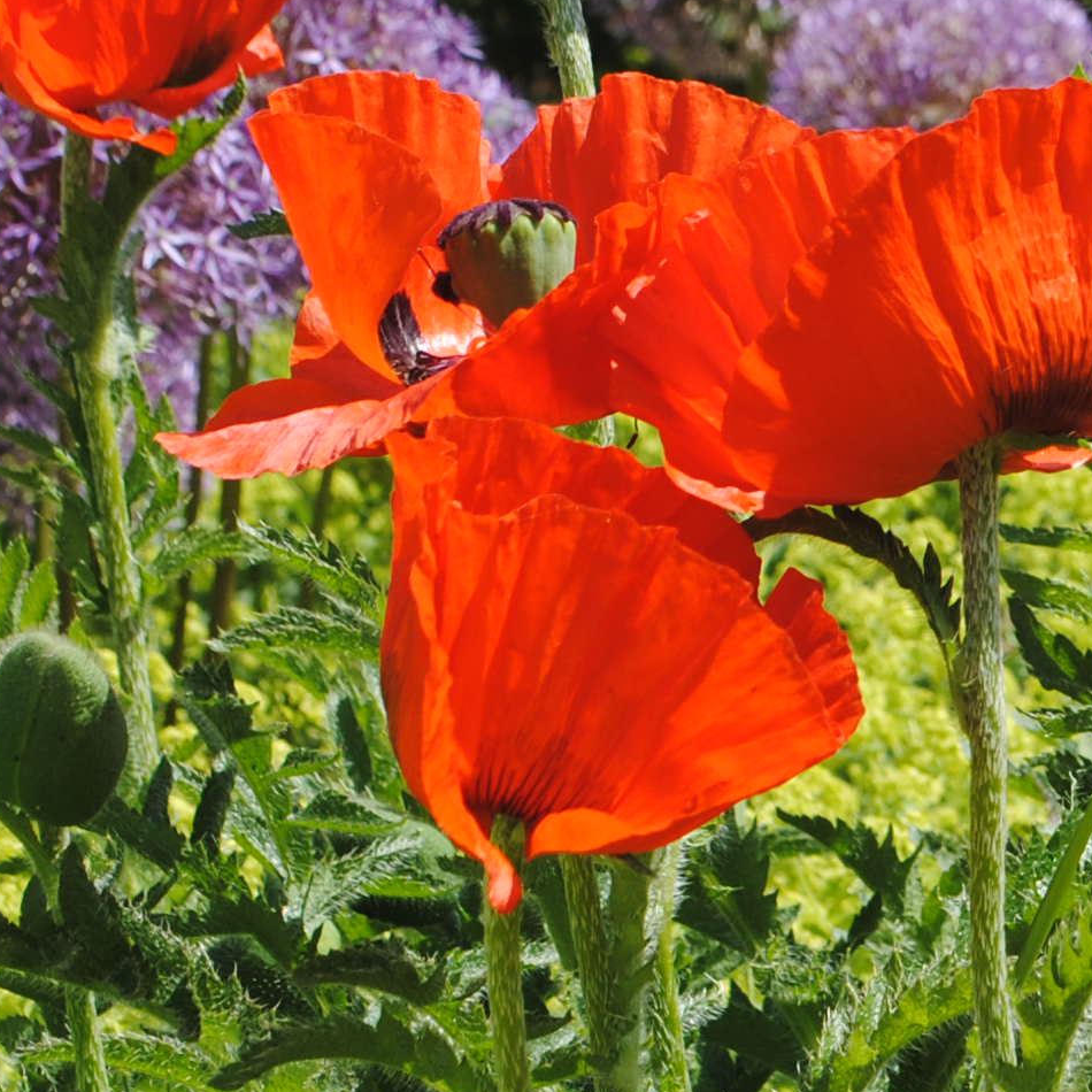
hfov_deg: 8.4
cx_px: 1179
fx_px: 7424
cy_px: 454
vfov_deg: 8.4
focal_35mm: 208
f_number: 8
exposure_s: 1/200
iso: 100
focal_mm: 40
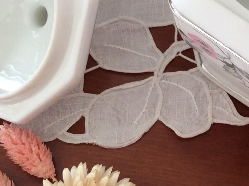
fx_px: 711
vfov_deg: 14.3
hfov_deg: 19.8
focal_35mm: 99
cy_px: -58
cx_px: 171
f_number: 2.4
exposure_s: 1/25
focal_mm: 3.3
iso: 40
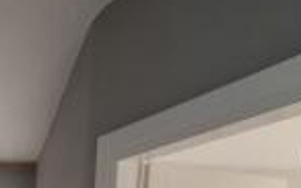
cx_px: 3
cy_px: 391
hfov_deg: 33.8
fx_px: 451
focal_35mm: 55
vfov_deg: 16.7
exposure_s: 1/120
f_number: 2.2
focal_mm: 1.74
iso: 40
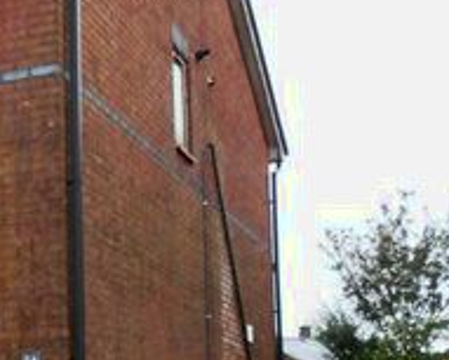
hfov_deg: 20.3
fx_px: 1143
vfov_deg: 17.5
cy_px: 340
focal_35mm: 86
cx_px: -141
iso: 100
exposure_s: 1/304
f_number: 2.9
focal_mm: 4.3
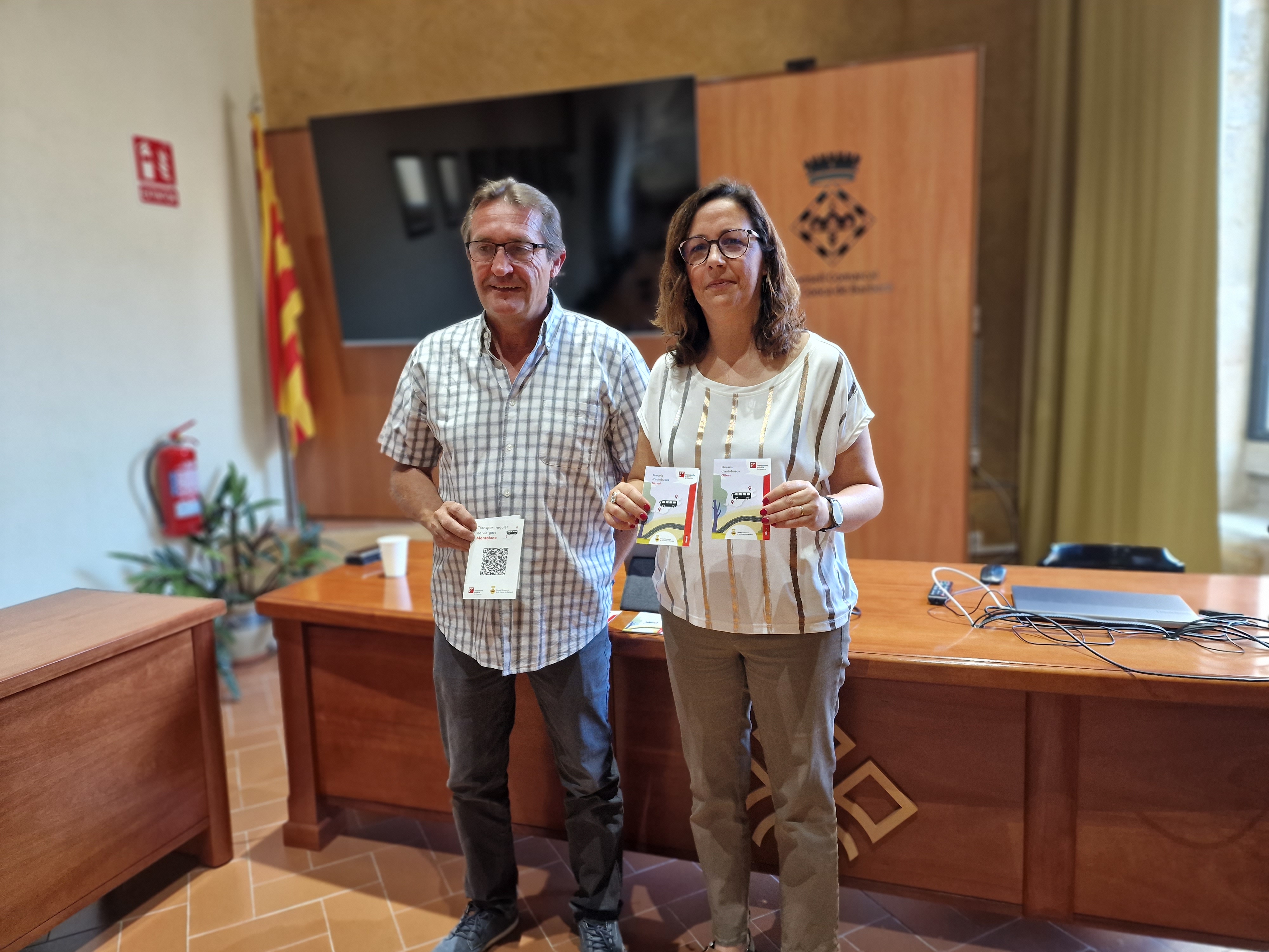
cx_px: 634
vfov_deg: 58.9
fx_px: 843
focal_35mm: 23
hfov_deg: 73.9
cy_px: 476
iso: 320
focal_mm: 6.4
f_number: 1.8
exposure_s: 1/100
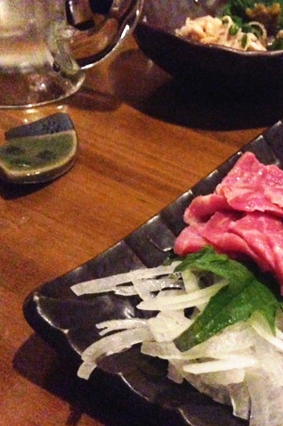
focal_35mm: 46
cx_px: 267
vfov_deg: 42.8
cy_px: 213
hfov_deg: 27.9
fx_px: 543
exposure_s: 1/15
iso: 2000
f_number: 2.4
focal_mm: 4.12
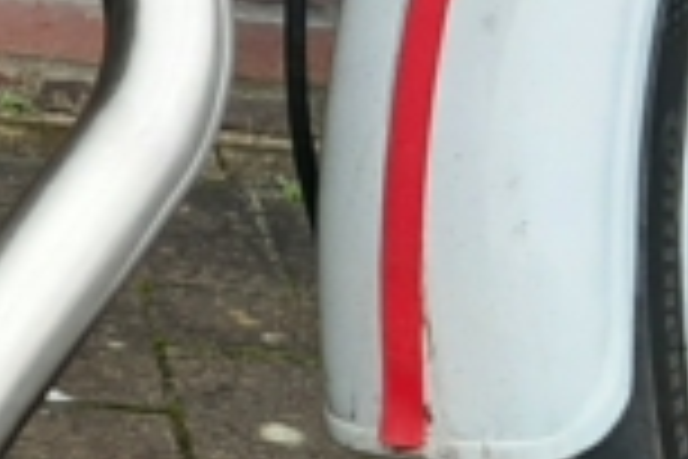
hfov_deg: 13.6
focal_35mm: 141
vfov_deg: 9.6
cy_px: -104
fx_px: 2694
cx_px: -378
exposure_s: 1/120
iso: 64
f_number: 1.7
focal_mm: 3.93
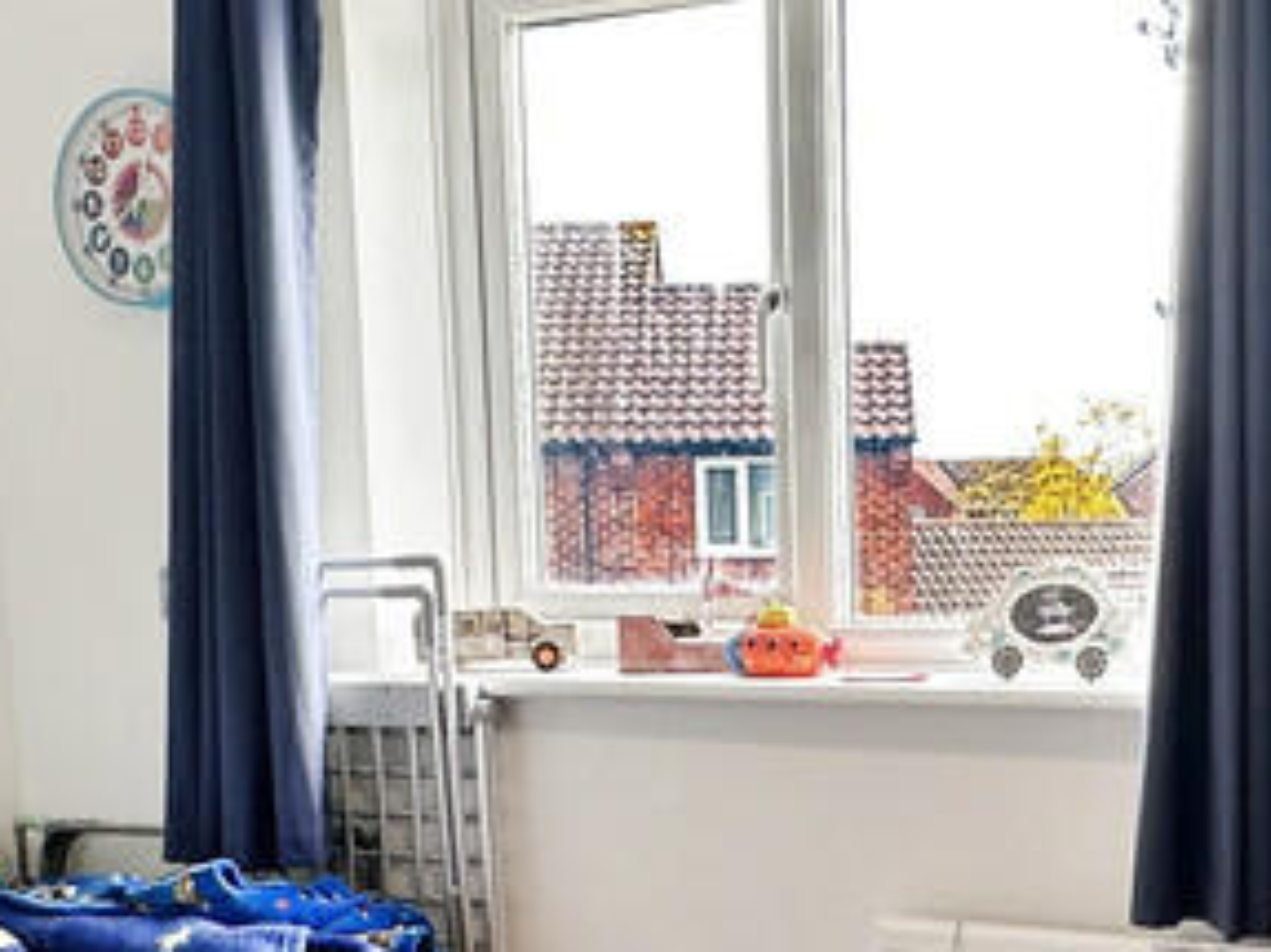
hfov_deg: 37.6
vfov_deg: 28.4
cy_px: 779
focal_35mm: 50
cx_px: 899
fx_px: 1835
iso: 80
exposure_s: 1/99
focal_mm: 2.22
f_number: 2.2
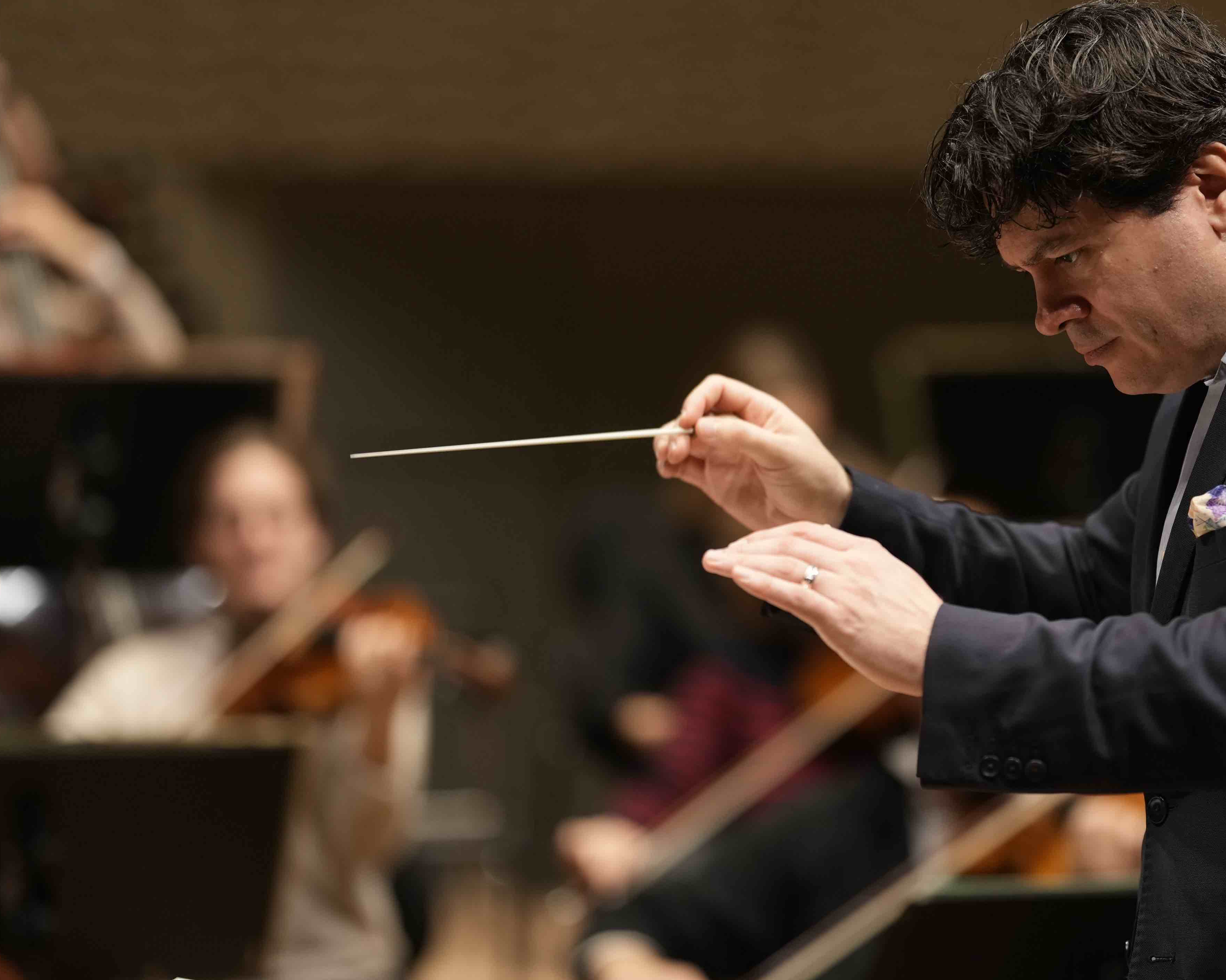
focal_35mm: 201
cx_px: 890
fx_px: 7293
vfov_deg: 7.7
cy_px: 462
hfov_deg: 9.6
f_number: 1.8
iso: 800
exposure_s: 1/400
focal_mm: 135
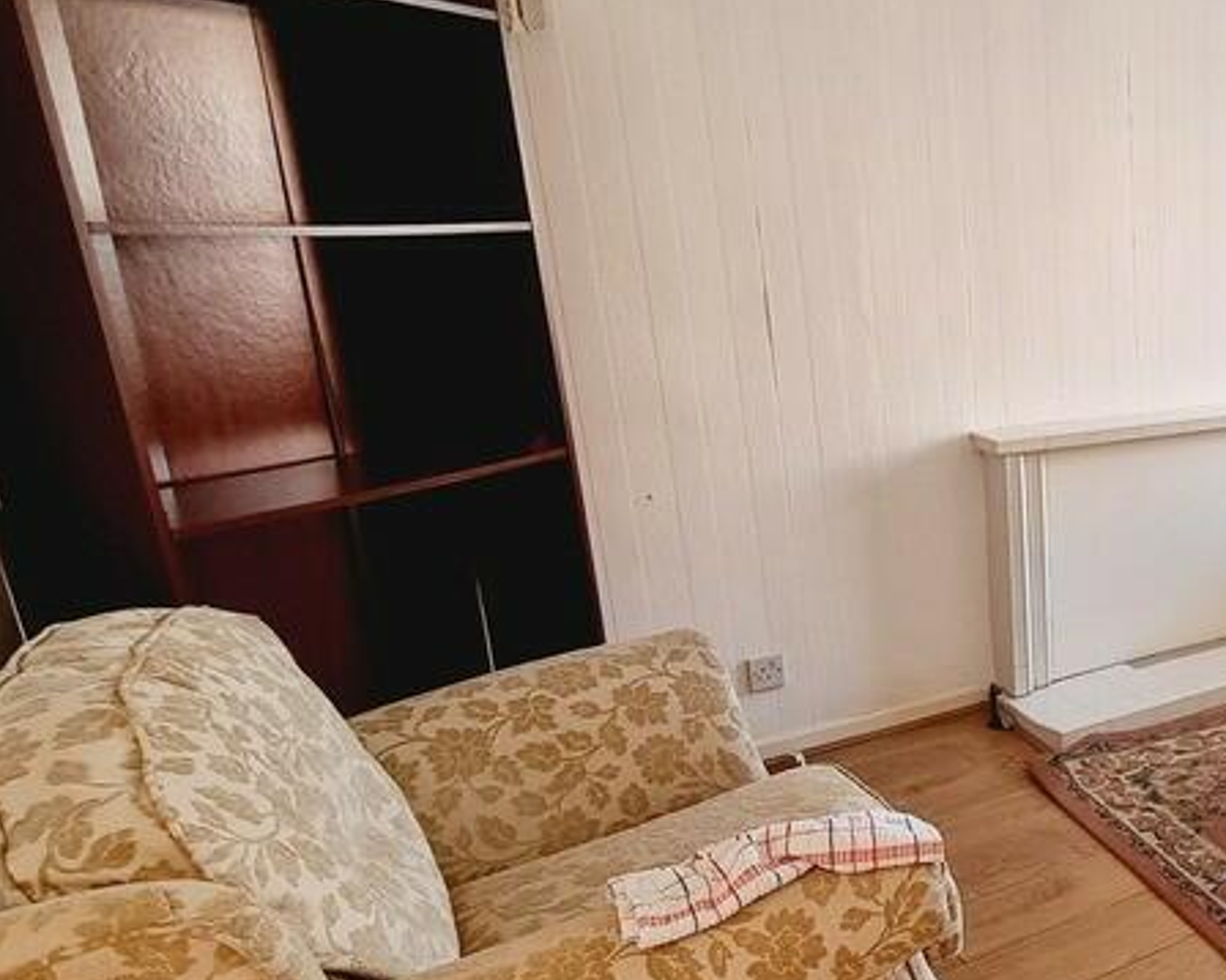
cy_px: 556
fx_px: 1052
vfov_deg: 49.8
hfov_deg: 50.9
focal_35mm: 29
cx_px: 1177
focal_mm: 2.2
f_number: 2.2
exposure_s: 1/50
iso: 125
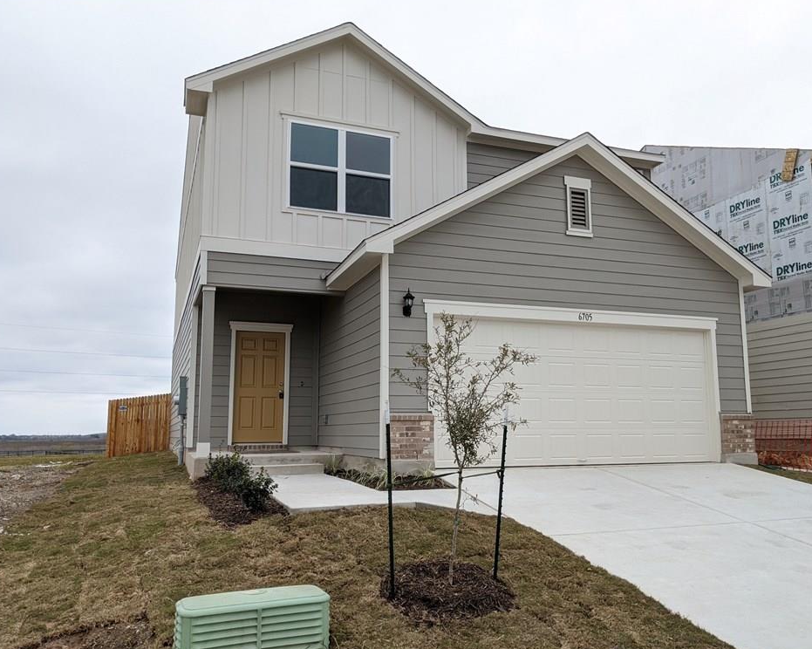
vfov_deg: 49.9
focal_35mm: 29
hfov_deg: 60.4
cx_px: 423
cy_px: 325
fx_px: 697
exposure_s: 1/479
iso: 56
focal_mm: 4.38
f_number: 1.73
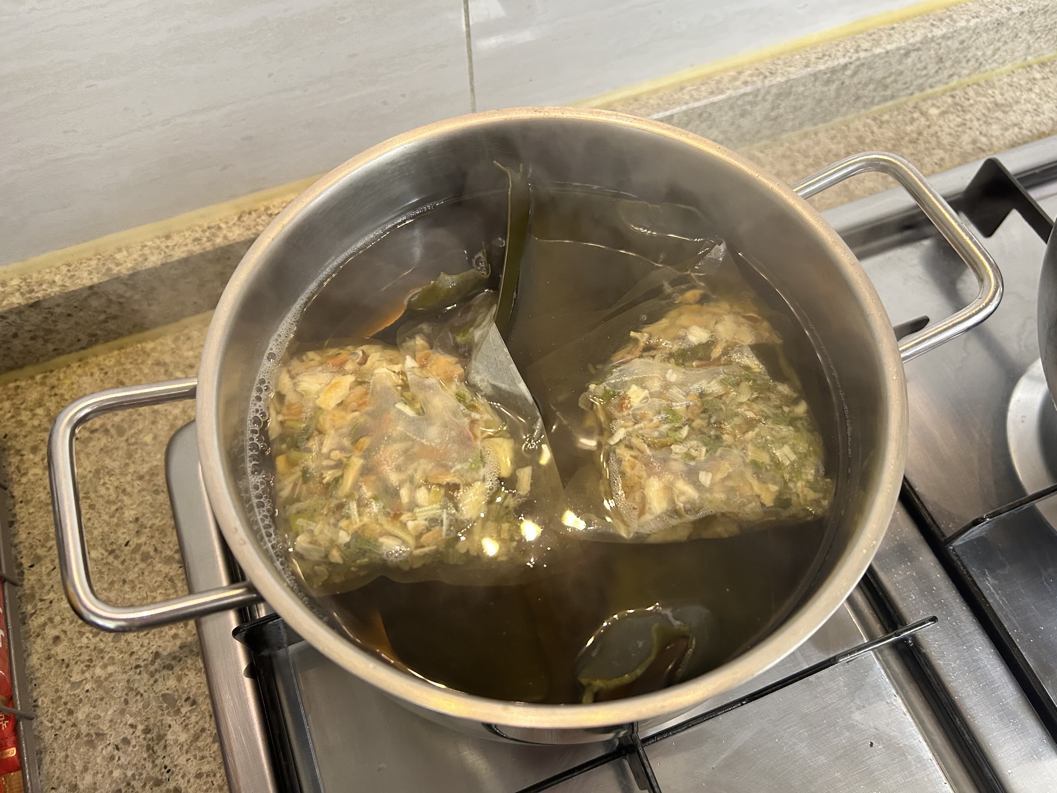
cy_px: 396
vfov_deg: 53.1
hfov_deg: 67.3
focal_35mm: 26
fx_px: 794
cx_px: 528
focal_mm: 5.7
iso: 320
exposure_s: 1/60
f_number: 1.5
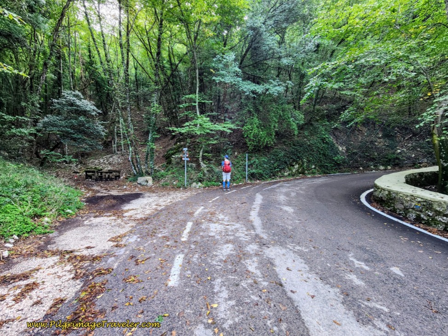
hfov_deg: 106.2
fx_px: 168
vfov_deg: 89.9
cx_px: 224
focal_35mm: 13
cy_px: 168
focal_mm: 2.2
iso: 320
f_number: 2.2
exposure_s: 1/40
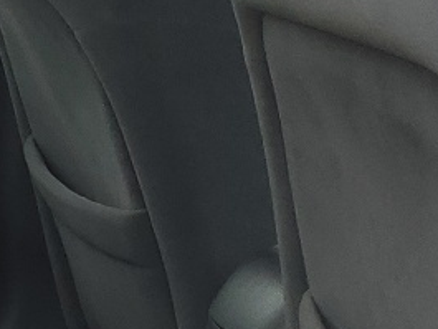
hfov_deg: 11.4
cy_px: 180
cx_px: -426
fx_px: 1987
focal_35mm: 157
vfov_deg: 9.5
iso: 50
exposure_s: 1/233
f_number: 1.5
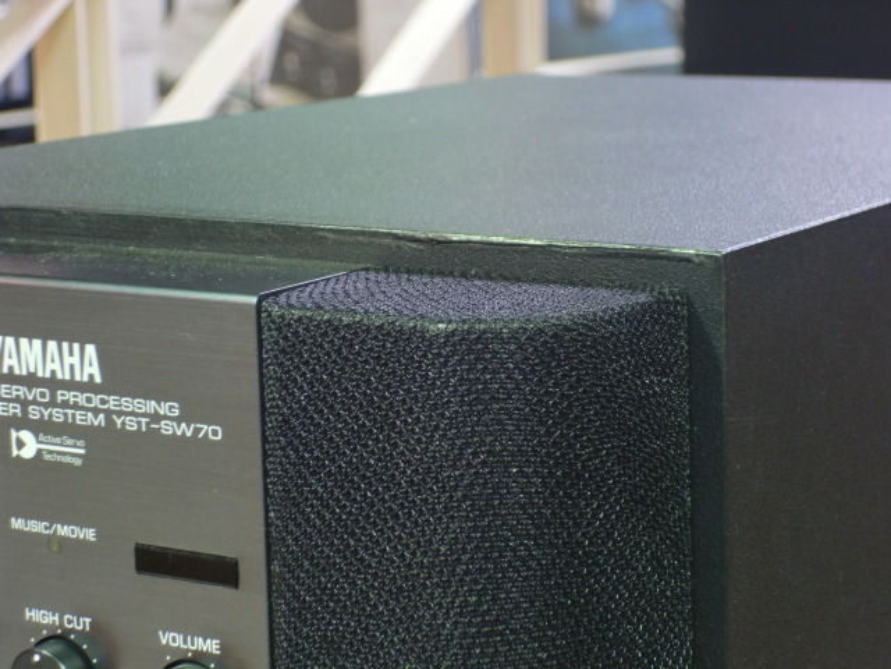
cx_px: 446
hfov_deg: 17.6
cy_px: 334
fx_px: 2883
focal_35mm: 112
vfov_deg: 13.2
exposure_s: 1/2
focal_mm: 19.6
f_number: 5.8
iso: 200
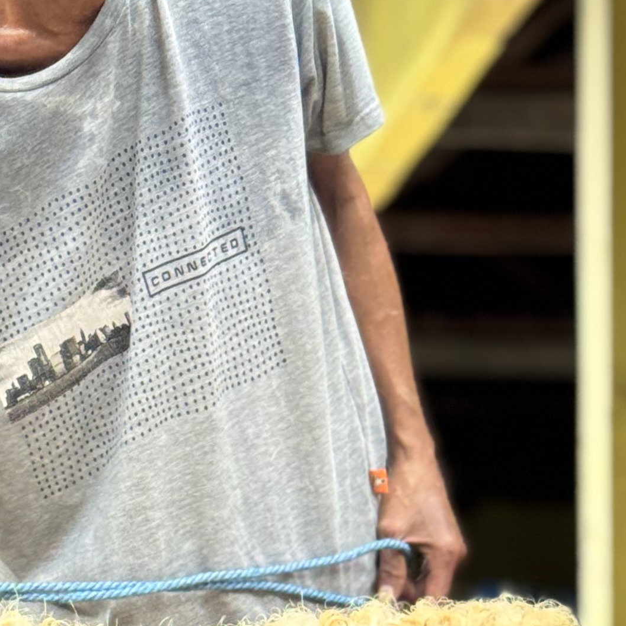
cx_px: 118
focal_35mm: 162
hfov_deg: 10.8
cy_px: 575
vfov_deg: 10.7
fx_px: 3314
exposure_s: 1/121
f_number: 1.78
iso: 80
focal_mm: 6.76
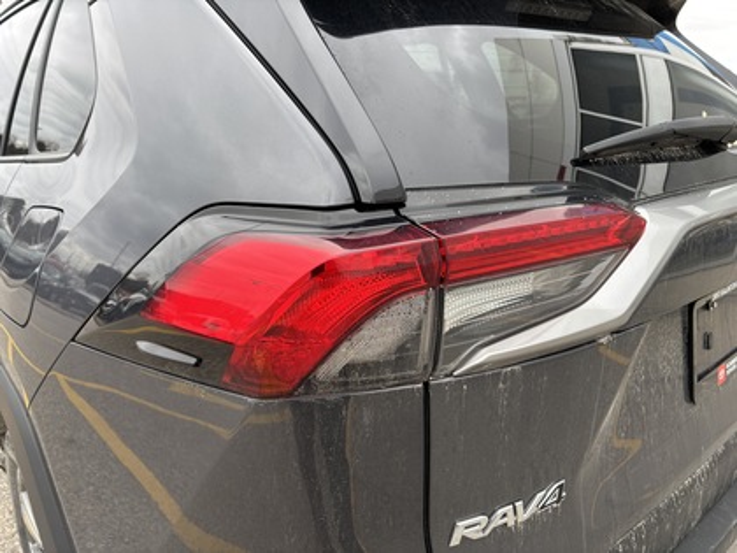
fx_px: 554
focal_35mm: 26
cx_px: 368
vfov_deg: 53.1
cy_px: 276
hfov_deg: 67.3
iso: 32
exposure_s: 1/121
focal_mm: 5.96
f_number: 1.6
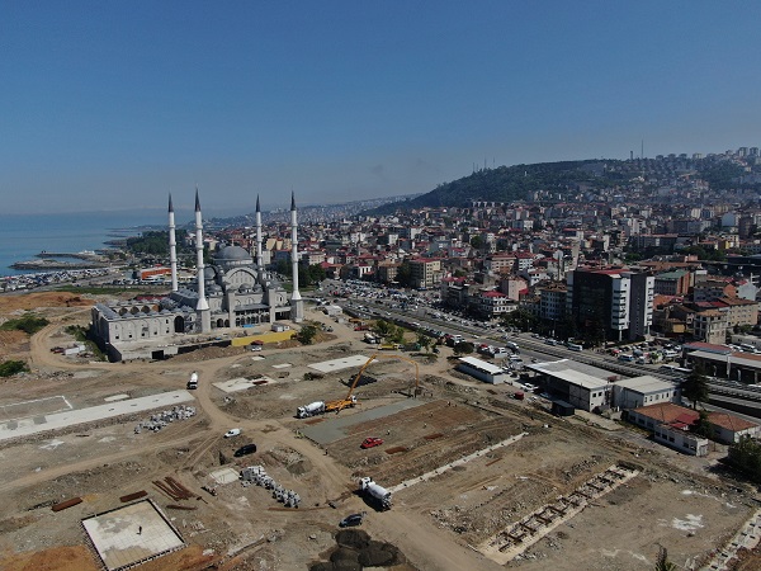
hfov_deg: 71.6
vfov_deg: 56.8
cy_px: 286
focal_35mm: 24
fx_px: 528
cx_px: 380
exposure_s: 1/3200
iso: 100
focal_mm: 4.39
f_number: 2.8
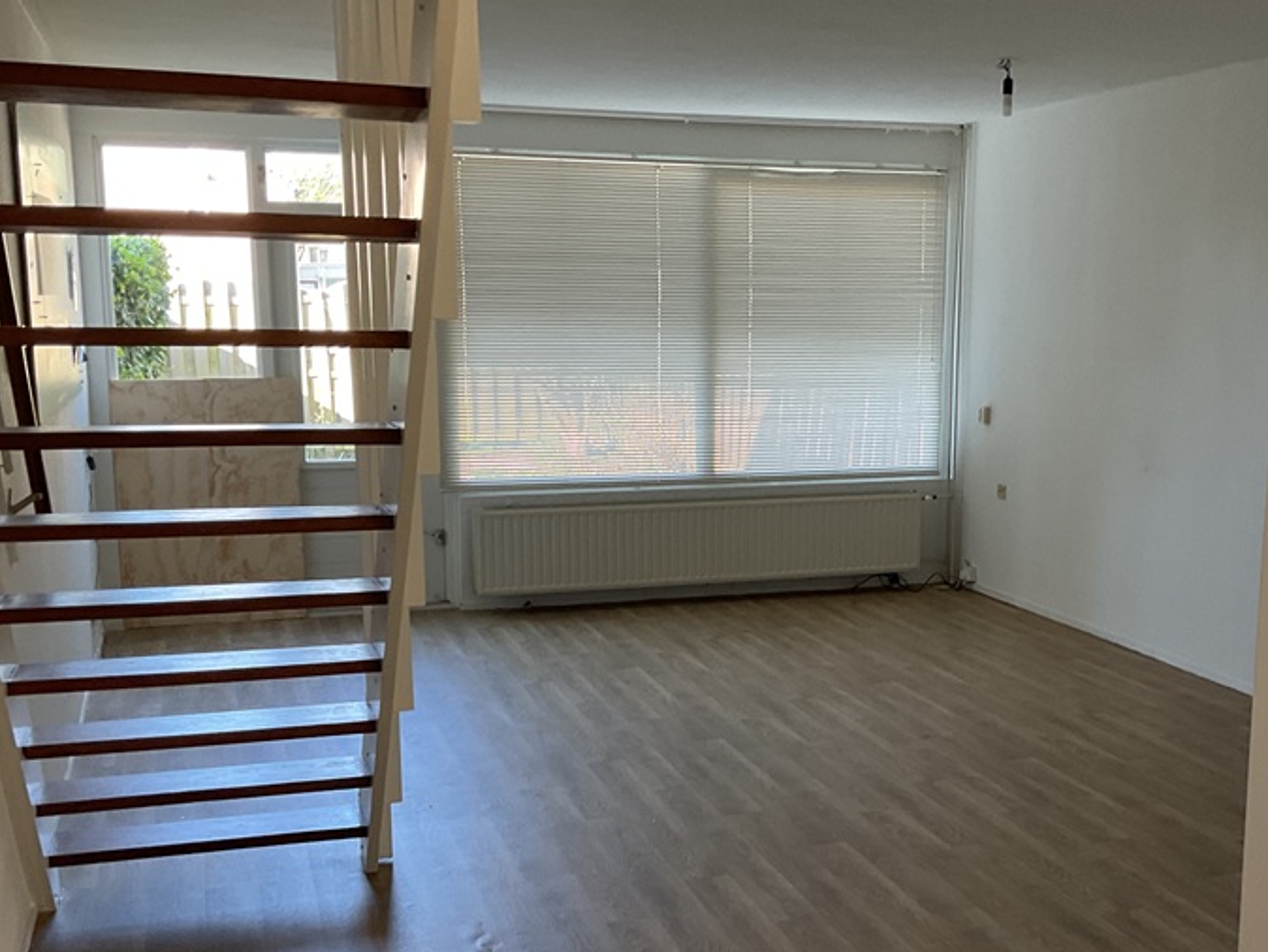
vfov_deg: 33.5
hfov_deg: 43.6
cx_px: 764
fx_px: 1576
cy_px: 583
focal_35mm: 43
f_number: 1.8
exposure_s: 1/60
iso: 64
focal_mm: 3
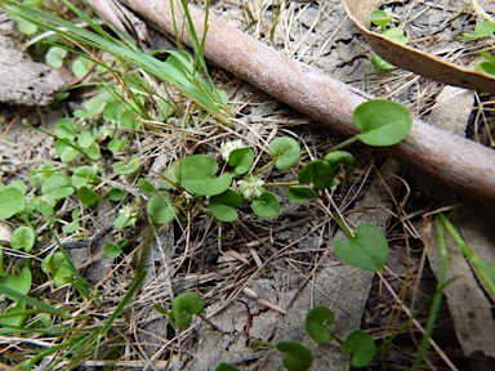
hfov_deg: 69.4
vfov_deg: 54.9
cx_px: 248
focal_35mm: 25
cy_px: 186
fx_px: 357
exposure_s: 1/125
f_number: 3.6
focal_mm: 4.5
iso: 100
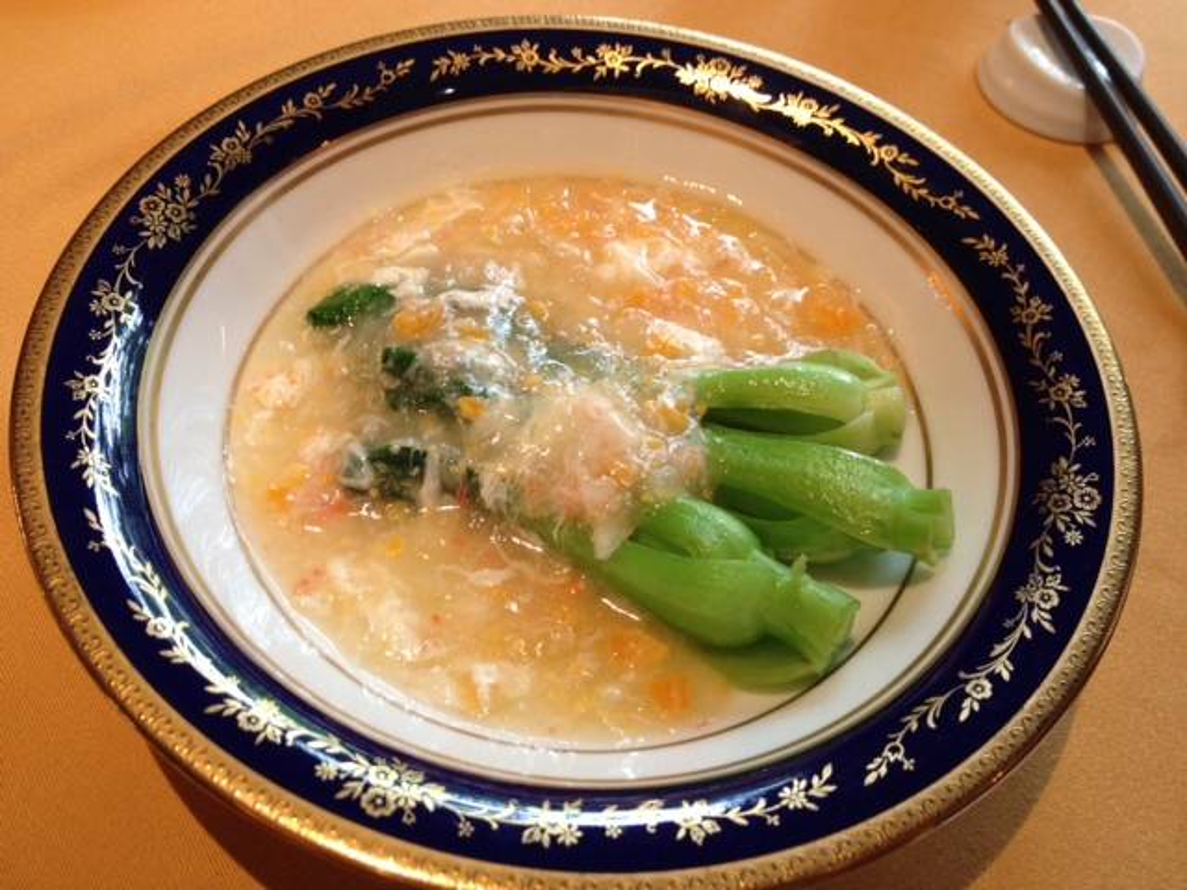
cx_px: 594
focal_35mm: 35
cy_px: 445
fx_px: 1200
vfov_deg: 40.7
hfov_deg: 52.6
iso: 80
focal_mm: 4.28
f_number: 2.4
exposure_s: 1/20
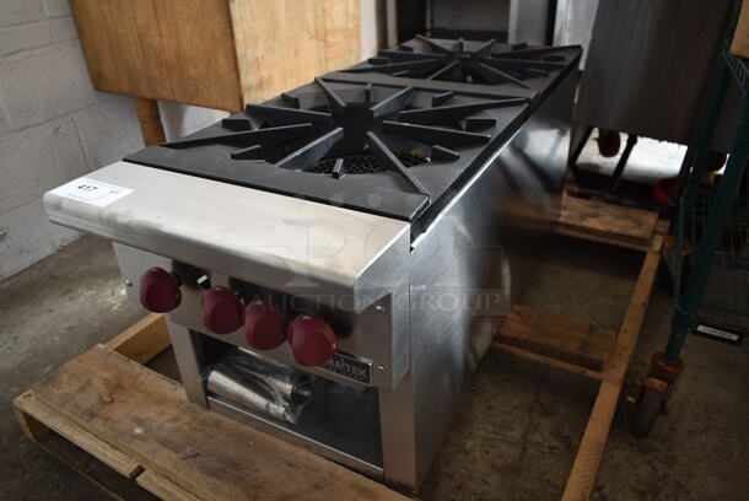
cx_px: 374
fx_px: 562
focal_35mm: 27
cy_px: 250
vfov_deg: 48.0
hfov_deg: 67.3
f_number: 3.5
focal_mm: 18
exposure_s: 1/30
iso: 360
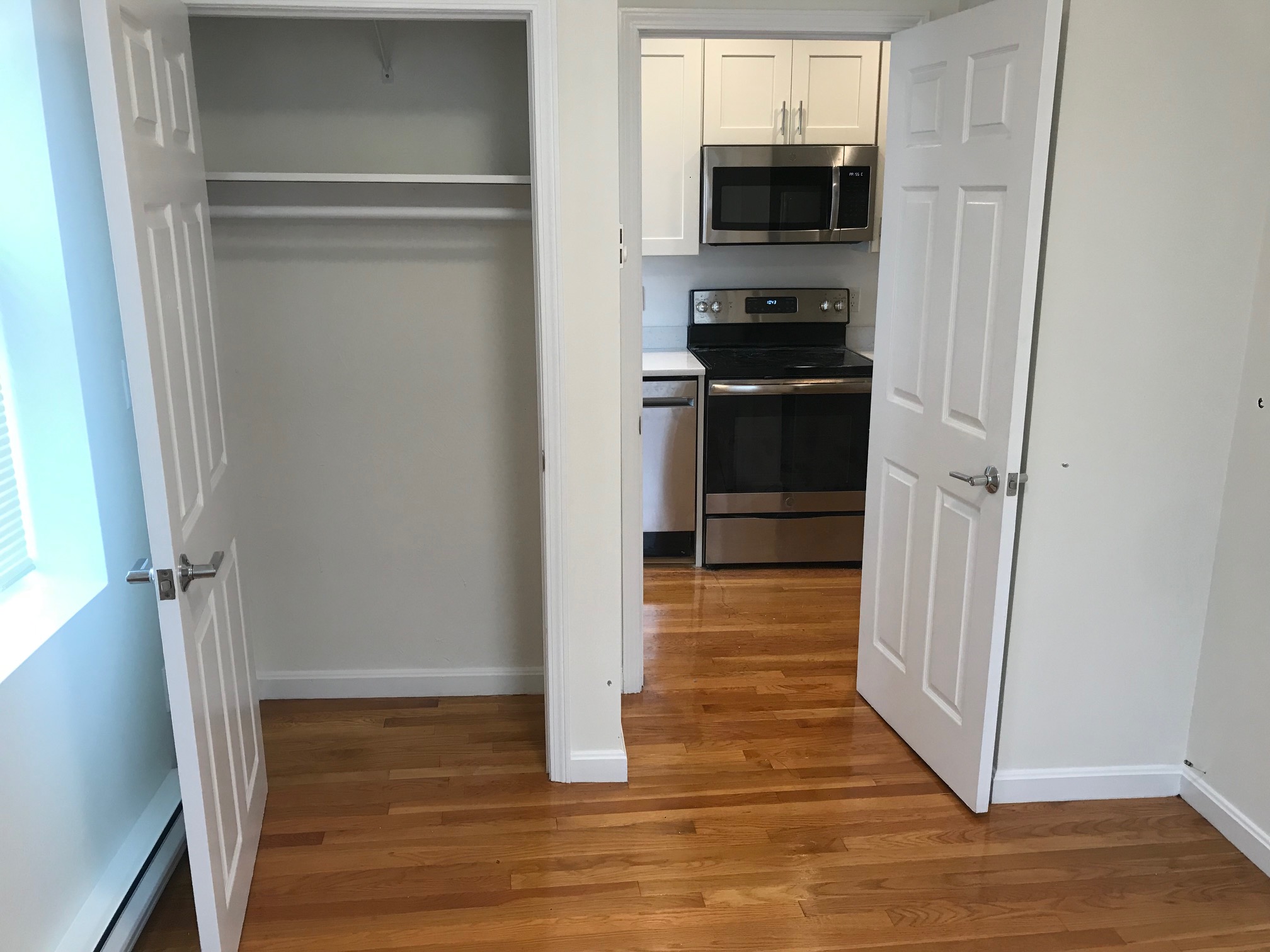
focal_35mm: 28
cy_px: 476
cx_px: 635
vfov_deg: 49.7
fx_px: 1027
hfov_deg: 63.4
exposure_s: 1/30
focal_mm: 3.99
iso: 25
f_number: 1.8
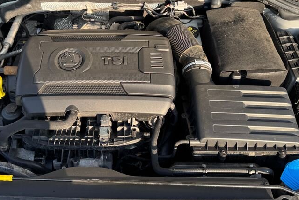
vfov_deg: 33.2
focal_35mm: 40
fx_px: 332
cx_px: 123
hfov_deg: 48.2
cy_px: 69
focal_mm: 6.76
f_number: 1.78
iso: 80
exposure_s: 1/448
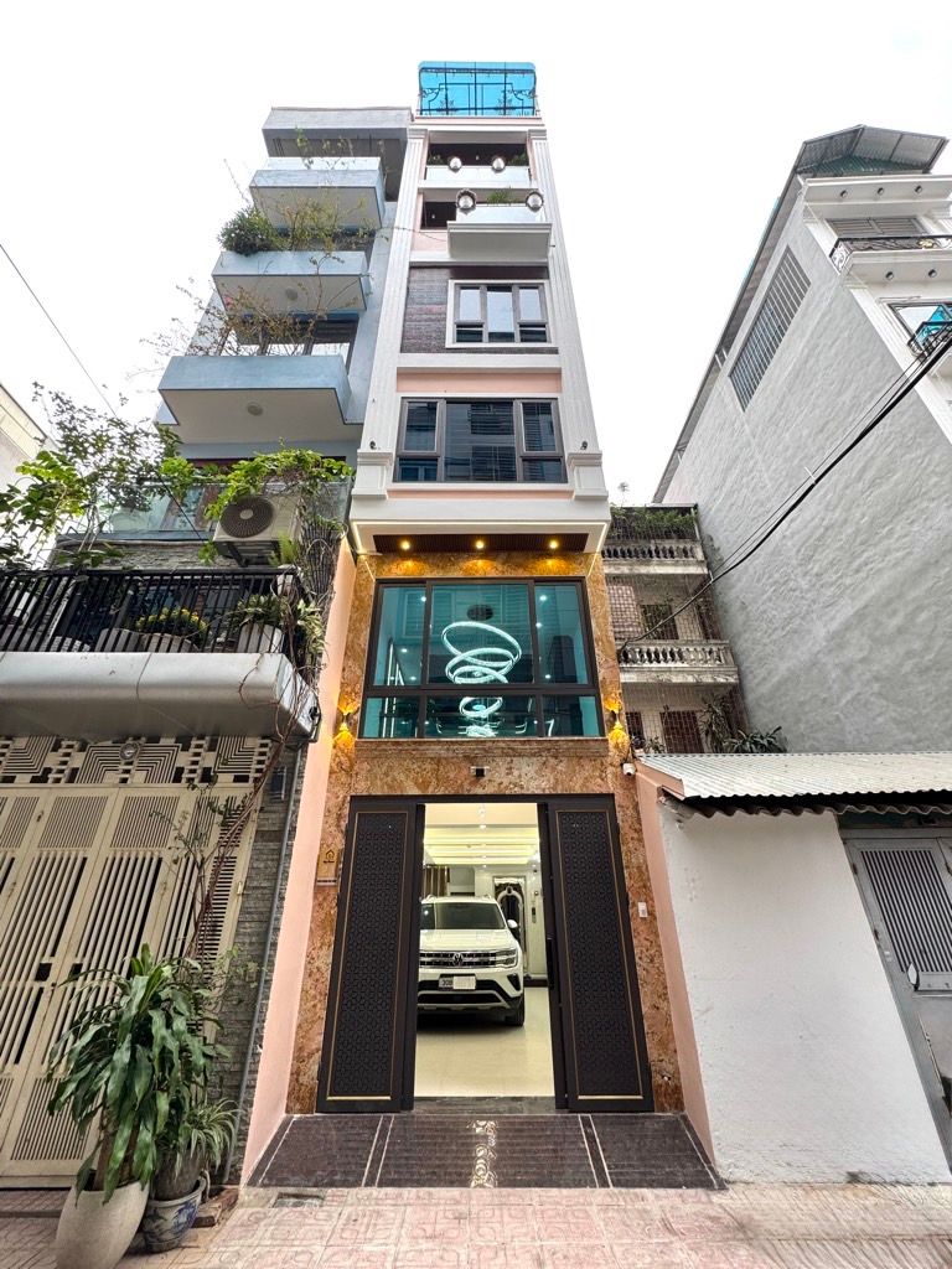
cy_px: 634
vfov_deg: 102.1
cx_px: 476
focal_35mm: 14
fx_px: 513
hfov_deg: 85.7
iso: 64
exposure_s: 1/99
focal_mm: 2.22
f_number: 2.2
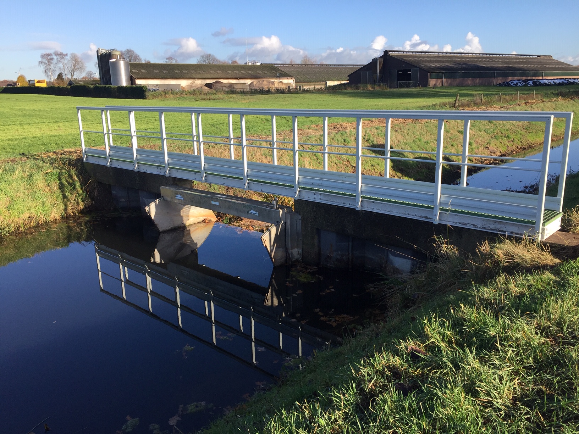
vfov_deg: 48.2
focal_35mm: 29
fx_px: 485
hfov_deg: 61.7
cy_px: 217
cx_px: 290
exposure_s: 1/942
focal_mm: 4.15
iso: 32
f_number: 2.2
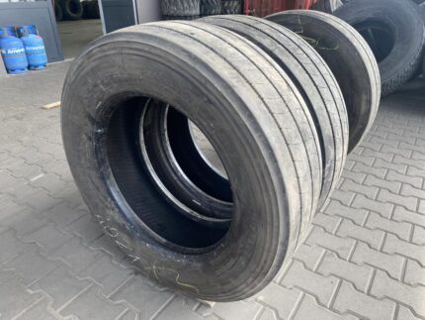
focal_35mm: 26
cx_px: 212
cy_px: 160
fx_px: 319
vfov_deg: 53.1
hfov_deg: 67.3
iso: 32
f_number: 1.8
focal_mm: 4.25
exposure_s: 1/139
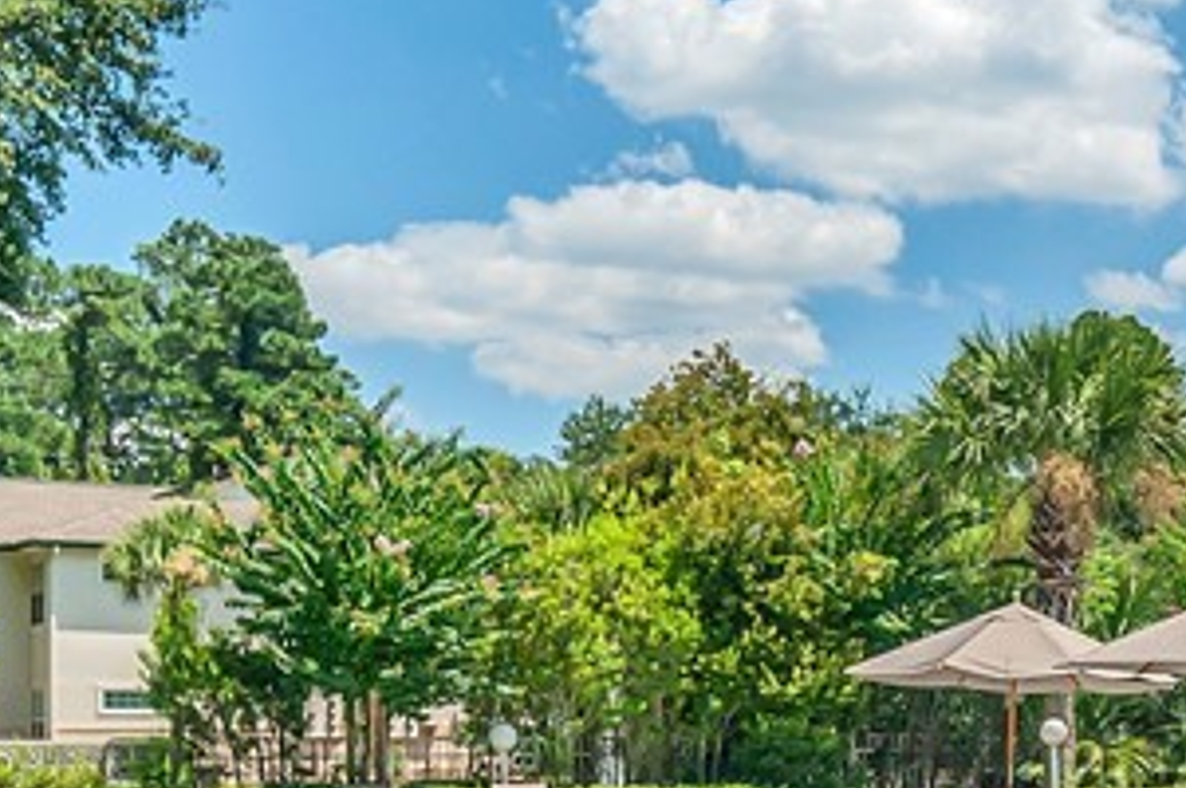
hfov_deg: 29.5
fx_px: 2139
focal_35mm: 65
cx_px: 1105
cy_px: 774
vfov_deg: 20.3
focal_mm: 18
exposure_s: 1/5000
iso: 400
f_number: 5
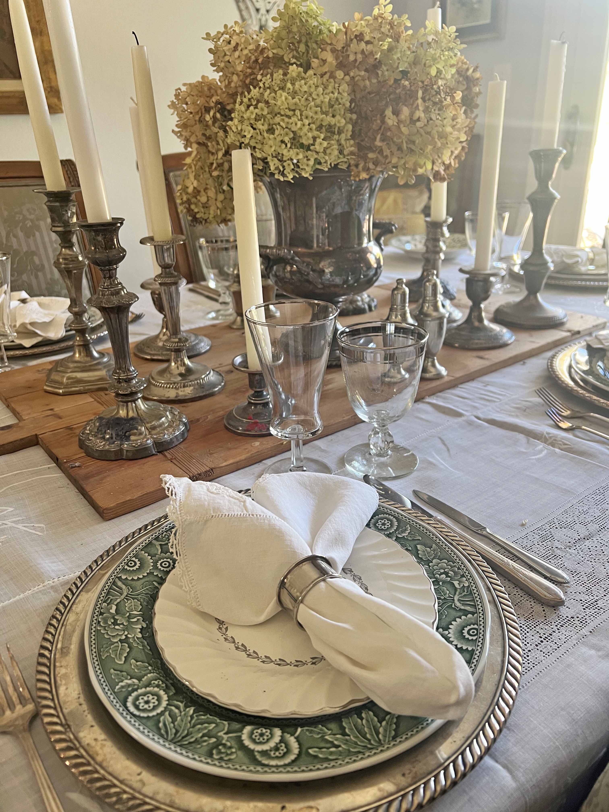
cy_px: 406
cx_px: 304
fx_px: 610
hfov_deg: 53.1
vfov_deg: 67.3
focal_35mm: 26
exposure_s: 1/83
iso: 125
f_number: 1.5
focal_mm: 5.7
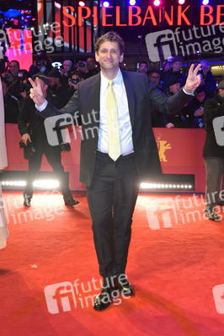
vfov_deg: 54.5
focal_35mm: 35
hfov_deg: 37.8
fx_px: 327
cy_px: 168
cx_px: 112
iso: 1600
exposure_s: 1/250
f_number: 5.6
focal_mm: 35
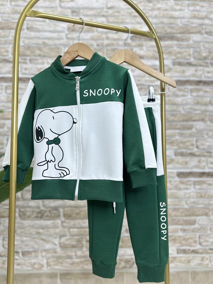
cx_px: 106
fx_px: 197
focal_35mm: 24
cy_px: 142
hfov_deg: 56.8
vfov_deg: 71.6
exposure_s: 1/100
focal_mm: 6.86
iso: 100
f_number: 1.78
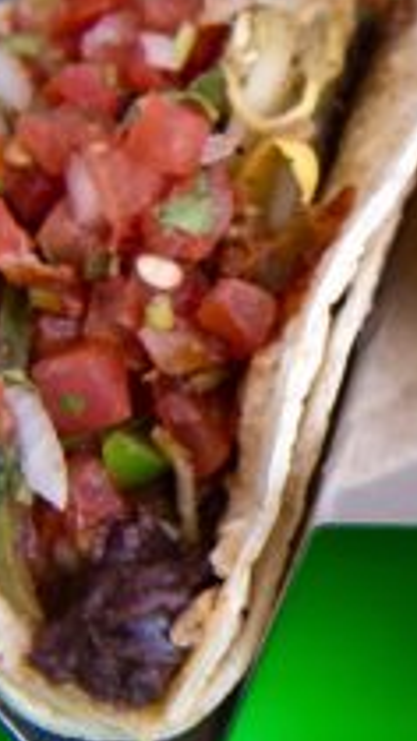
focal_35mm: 119
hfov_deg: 9.7
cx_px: 714
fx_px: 2341
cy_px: 363
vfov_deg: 18.0
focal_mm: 45
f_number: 8
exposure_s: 1/125
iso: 1250
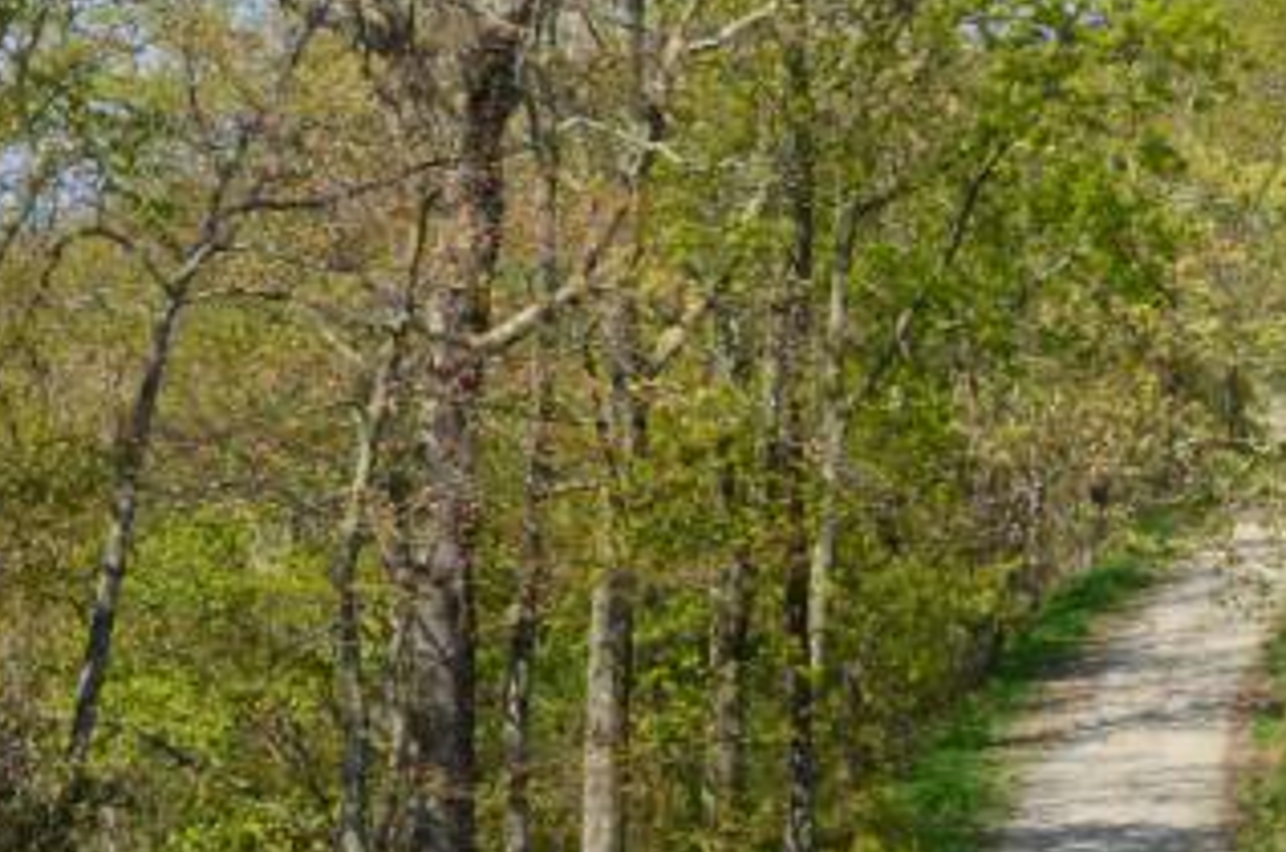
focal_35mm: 165
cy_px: 385
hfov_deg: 12.5
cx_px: 913
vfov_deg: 8.3
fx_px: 5882
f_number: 11
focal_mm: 34
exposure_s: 1/125
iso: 125
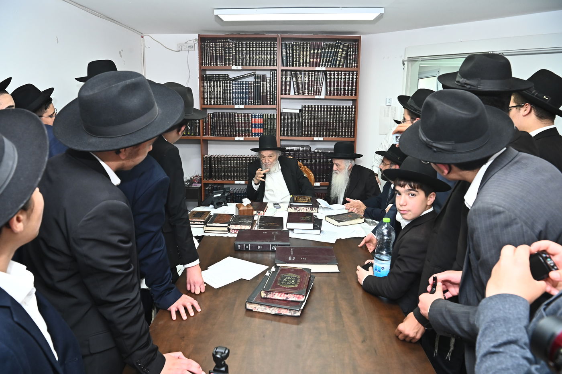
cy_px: 187
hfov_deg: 73.8
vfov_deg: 53.1
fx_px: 374
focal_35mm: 24
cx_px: 281
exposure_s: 1/200
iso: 2500
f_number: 8
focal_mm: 24
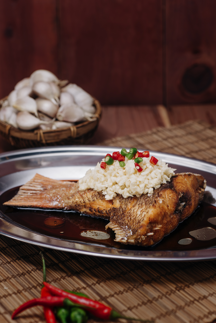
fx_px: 809
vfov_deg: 22.6
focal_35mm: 90
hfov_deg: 15.2
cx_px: 108
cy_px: 162
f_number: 8
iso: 64
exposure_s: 1/200
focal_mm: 90
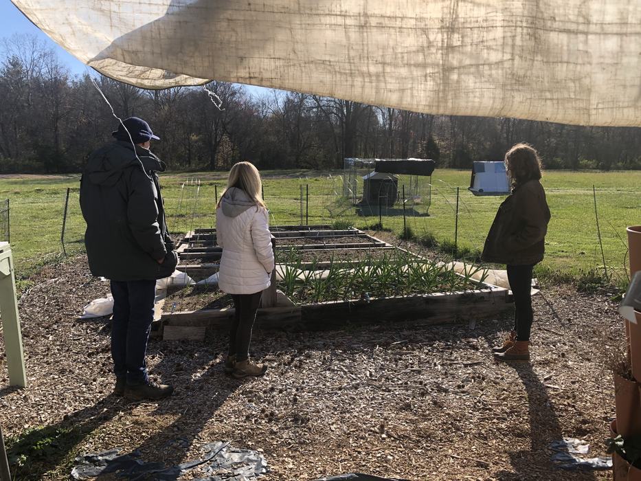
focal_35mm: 28
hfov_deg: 63.4
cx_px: 320
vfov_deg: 49.8
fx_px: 519
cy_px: 240
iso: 20
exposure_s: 1/1245
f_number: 1.8
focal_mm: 3.99
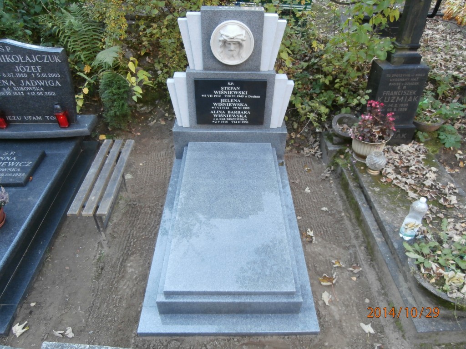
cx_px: 233
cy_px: 174
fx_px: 323
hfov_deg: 71.6
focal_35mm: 24
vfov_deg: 56.8
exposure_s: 1/30
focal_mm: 4.2
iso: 160
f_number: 3
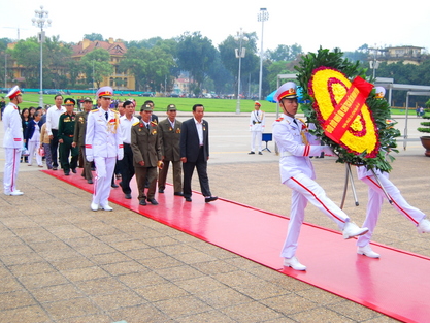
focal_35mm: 45
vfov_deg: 32.2
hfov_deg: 42.0
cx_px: 232
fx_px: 559
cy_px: 156
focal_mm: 26
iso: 200
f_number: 4.5
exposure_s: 1/80
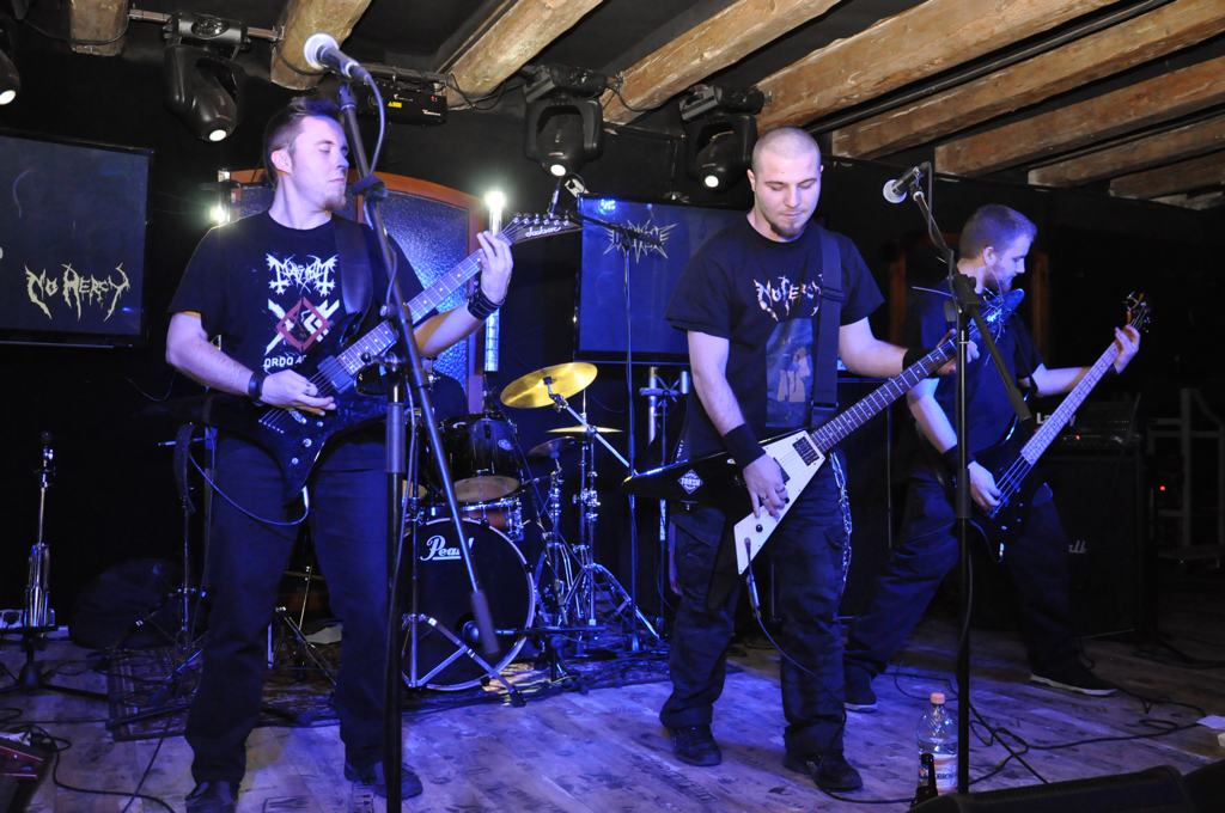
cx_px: 612
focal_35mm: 32
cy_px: 406
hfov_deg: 59.6
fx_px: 1071
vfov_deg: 41.6
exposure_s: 1/250
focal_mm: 21
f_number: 3.8
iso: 2000
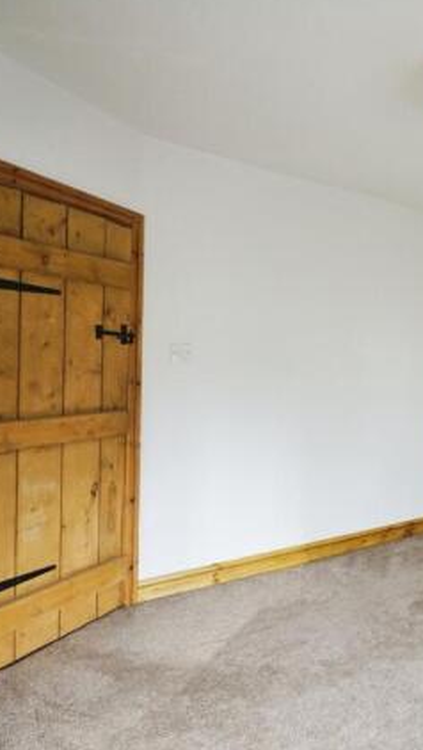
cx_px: 484
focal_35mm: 26
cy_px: 376
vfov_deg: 71.9
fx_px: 517
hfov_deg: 36.3
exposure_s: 1/100
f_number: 7.1
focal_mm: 16
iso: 2000
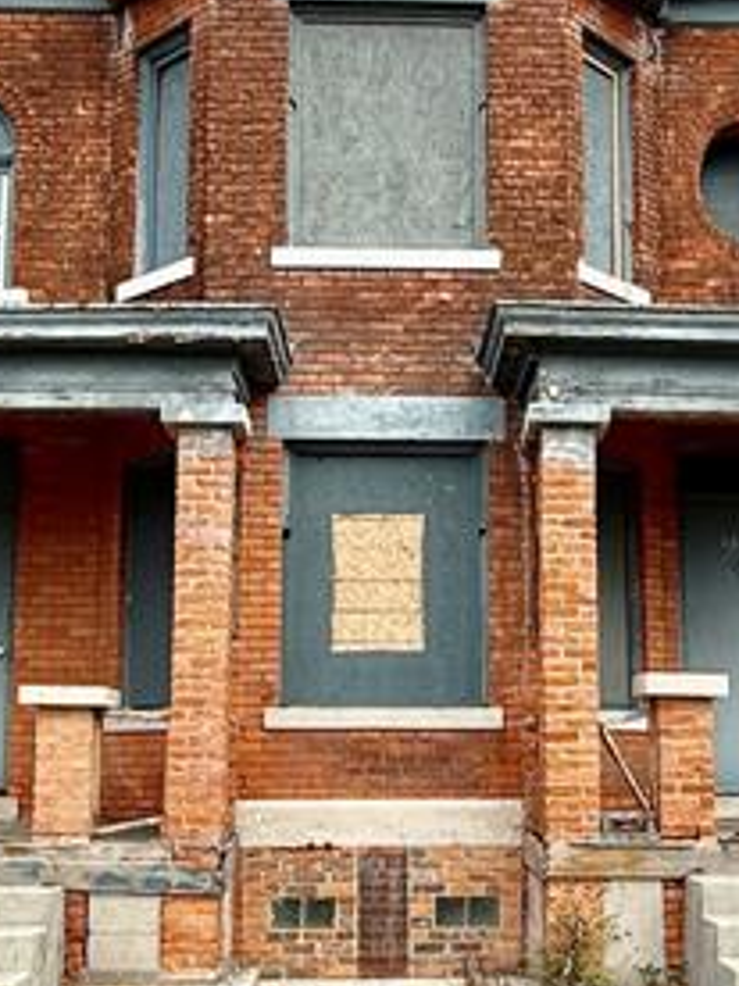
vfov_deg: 36.7
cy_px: 570
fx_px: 1480
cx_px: 461
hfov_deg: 27.9
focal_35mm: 52
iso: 50
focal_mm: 2.22
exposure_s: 1/540
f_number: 2.2
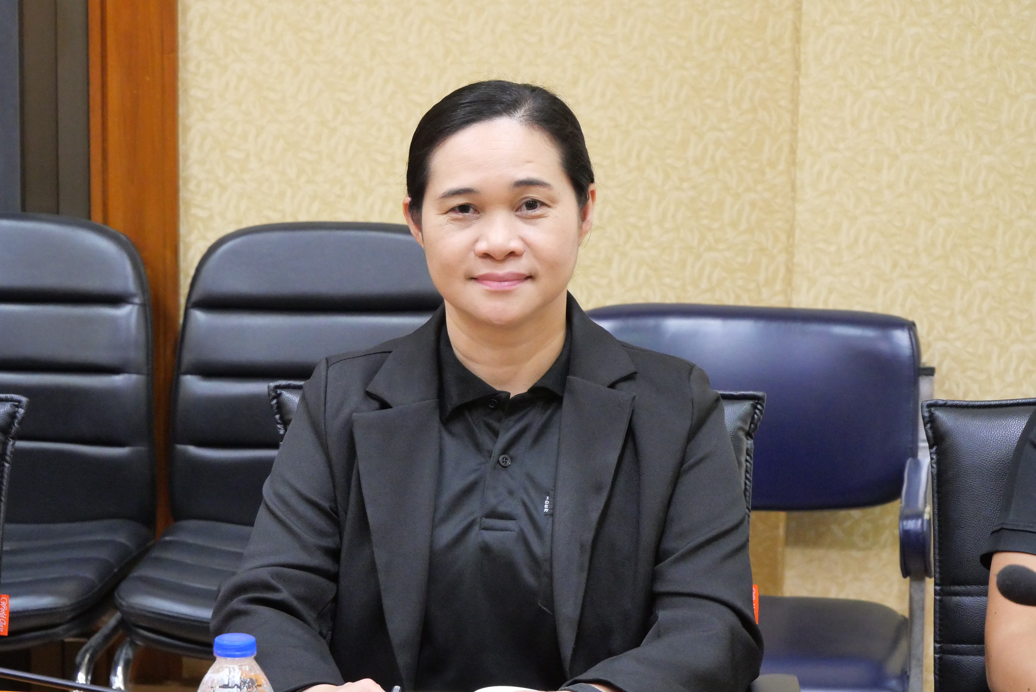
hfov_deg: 18.6
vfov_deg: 12.5
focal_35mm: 110
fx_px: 3167
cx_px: 518
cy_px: 346
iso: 3200
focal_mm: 53
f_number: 5.6
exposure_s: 1/25
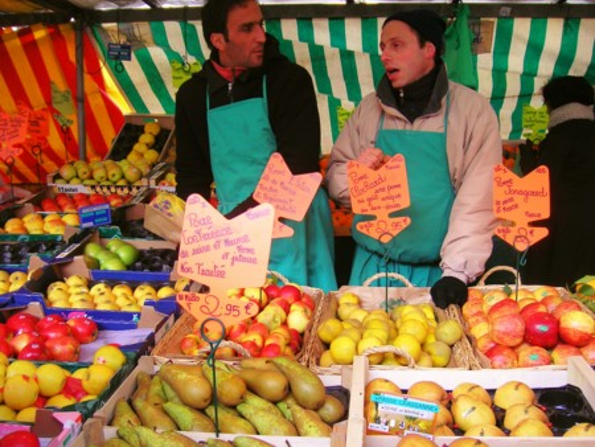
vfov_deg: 39.7
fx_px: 619
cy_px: 224
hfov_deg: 51.3
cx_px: 298
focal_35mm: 36
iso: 64
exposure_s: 1/60
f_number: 2.8
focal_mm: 60
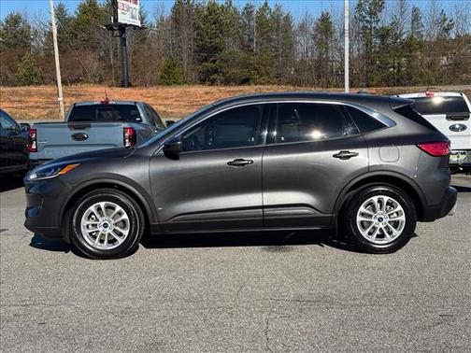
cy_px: 176
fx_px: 653
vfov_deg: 30.3
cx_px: 236
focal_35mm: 48
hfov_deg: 39.7
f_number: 1.78
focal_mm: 6.76
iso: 64
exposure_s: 1/4608
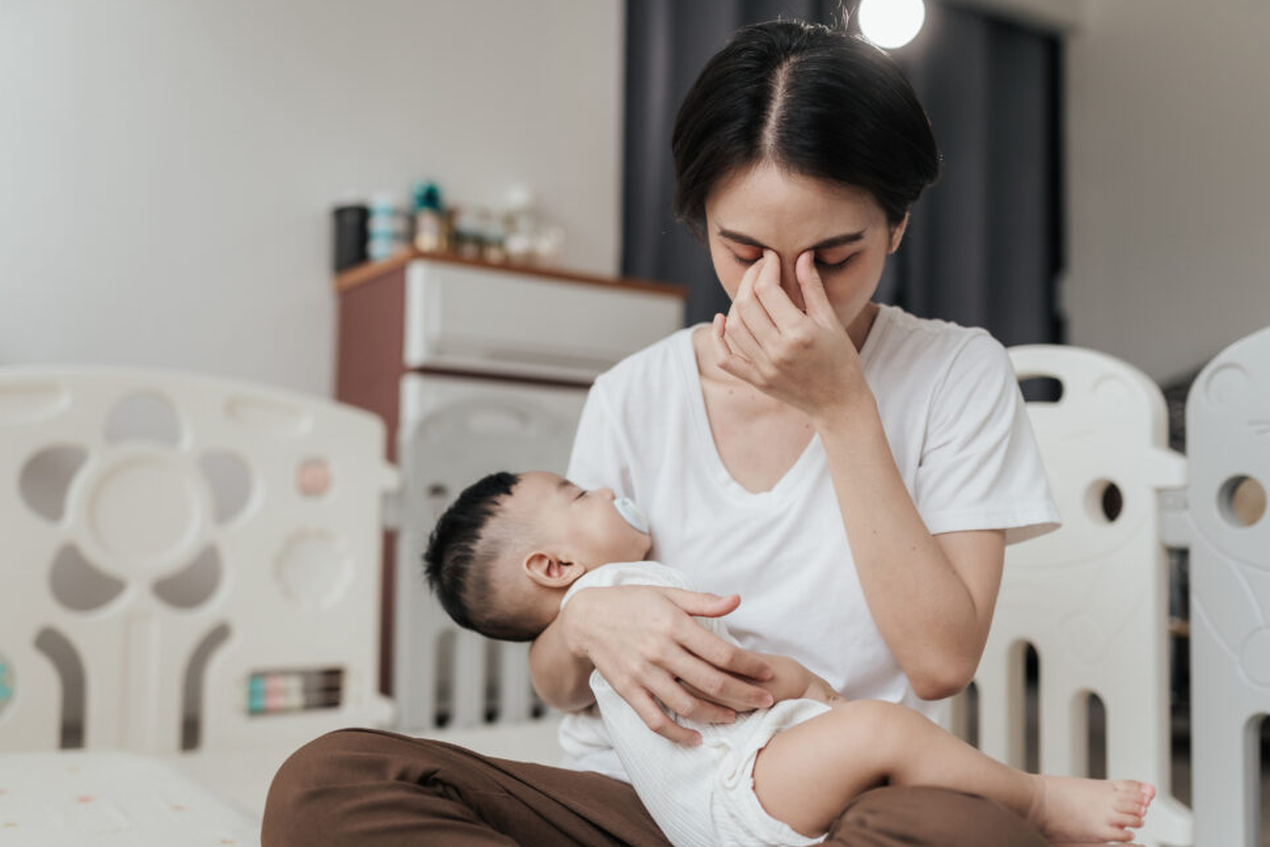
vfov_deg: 35.9
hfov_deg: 51.9
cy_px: 441
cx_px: 662
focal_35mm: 37
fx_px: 1305
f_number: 1.8
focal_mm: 35
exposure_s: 1/1250
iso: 320
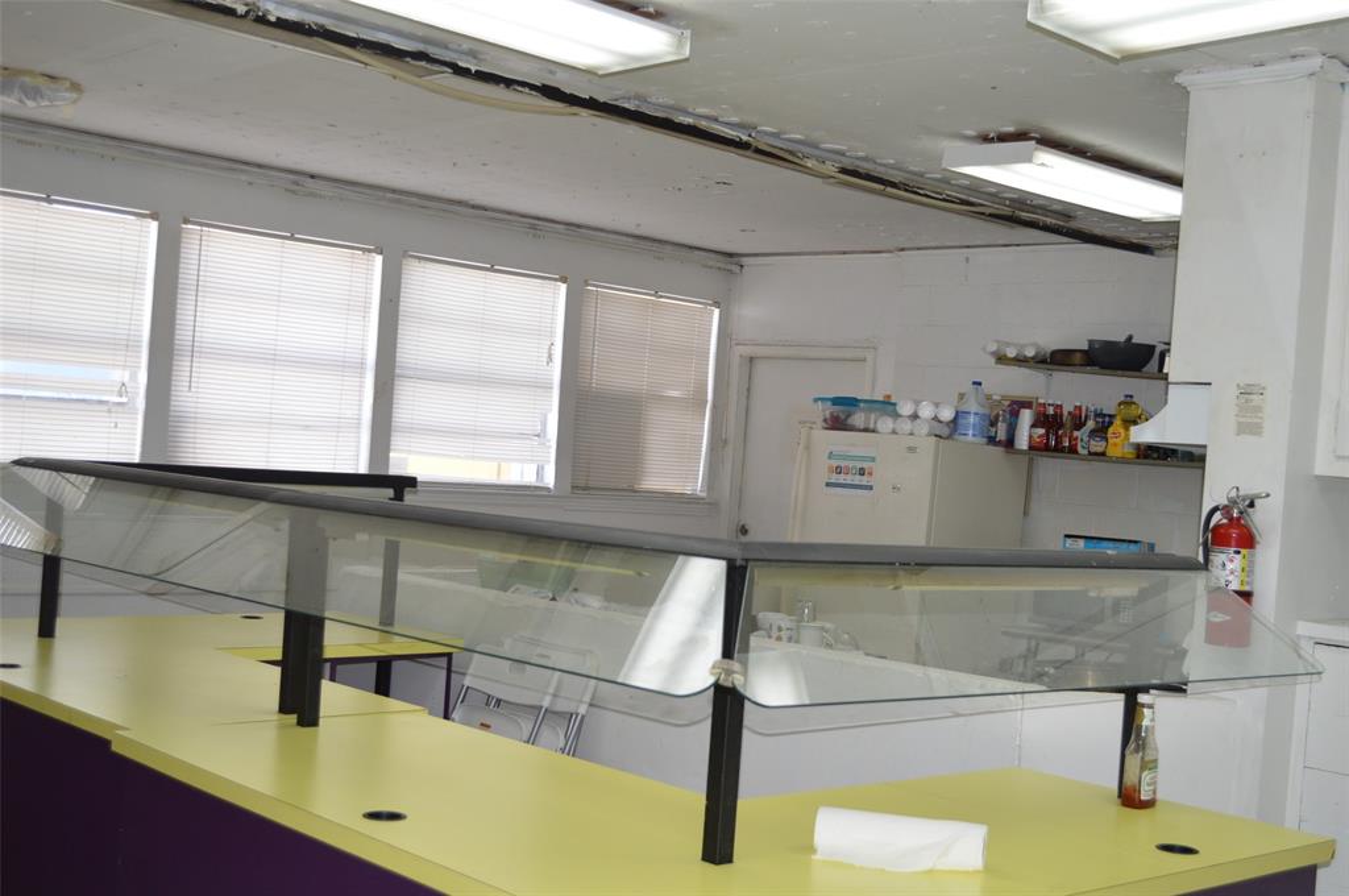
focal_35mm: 44
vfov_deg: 30.8
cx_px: 674
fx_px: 1628
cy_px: 448
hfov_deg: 45.0
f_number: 4.5
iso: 400
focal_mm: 29
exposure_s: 1/125
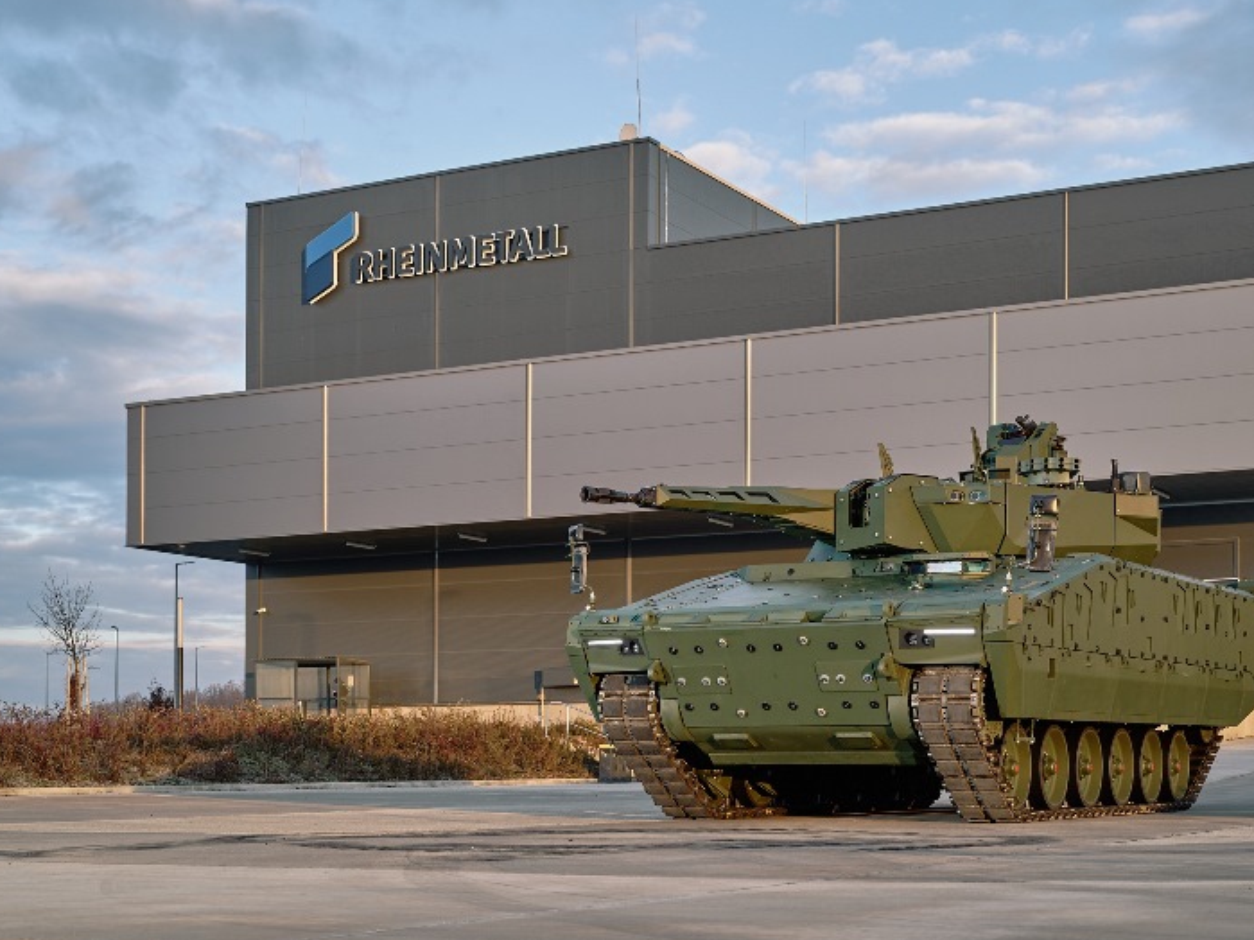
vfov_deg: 26.6
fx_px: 1992
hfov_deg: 34.9
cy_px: 468
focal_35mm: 55
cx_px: 692
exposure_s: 1/160
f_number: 5.6
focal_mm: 50
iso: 160
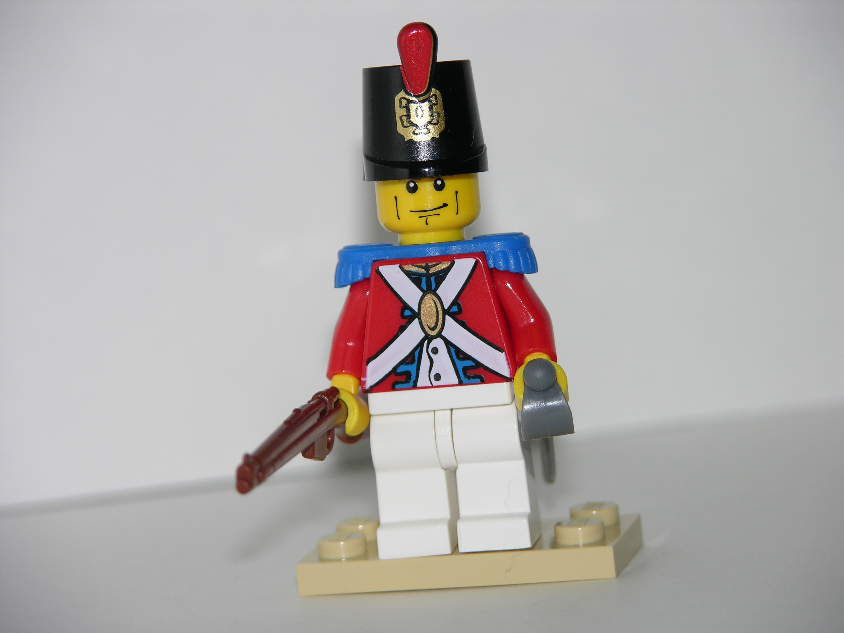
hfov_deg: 9.0
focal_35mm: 220
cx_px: 422
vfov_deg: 6.8
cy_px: 316
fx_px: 5364
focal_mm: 56.7
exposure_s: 1/253
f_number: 4.1
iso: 50
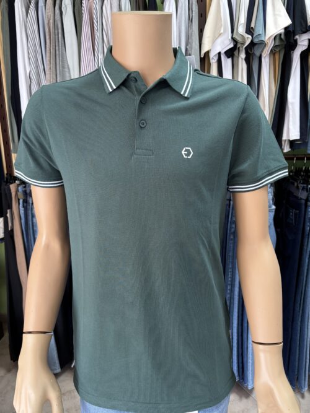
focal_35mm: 26
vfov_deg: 67.3
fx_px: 311
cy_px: 206
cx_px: 155
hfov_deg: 53.0
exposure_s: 1/60
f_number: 1.6
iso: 160
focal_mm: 5.96
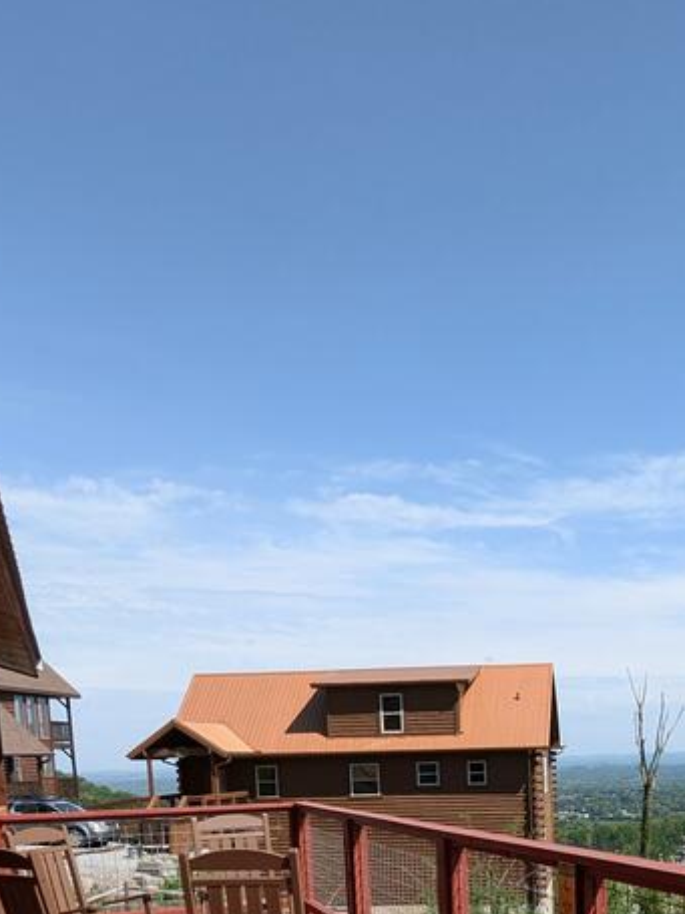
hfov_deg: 36.7
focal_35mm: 38
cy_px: 912
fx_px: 1003
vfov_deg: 42.4
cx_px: 526
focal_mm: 2.35
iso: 51
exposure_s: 1/1550
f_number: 2.2
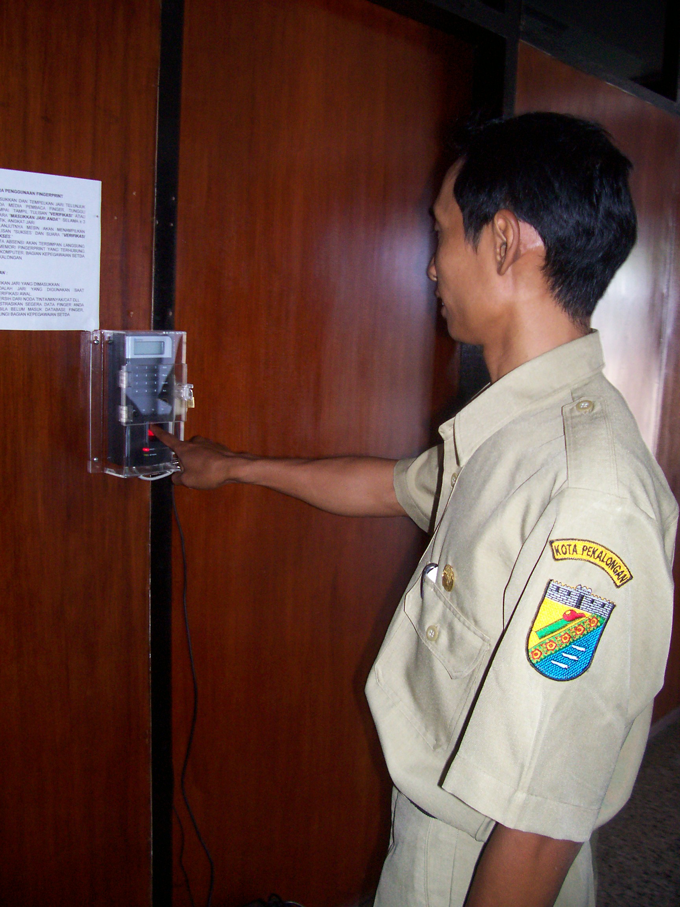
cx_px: 340
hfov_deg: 41.8
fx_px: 891
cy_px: 454
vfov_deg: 54.0
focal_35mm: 34
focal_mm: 5.6
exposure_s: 1/64
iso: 160
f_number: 2.7
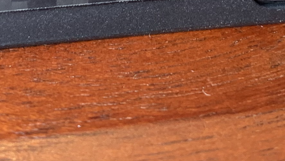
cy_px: -140
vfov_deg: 9.0
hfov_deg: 16.6
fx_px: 975
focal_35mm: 129
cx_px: 123
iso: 100
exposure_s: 1/46
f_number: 1.8
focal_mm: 4.25
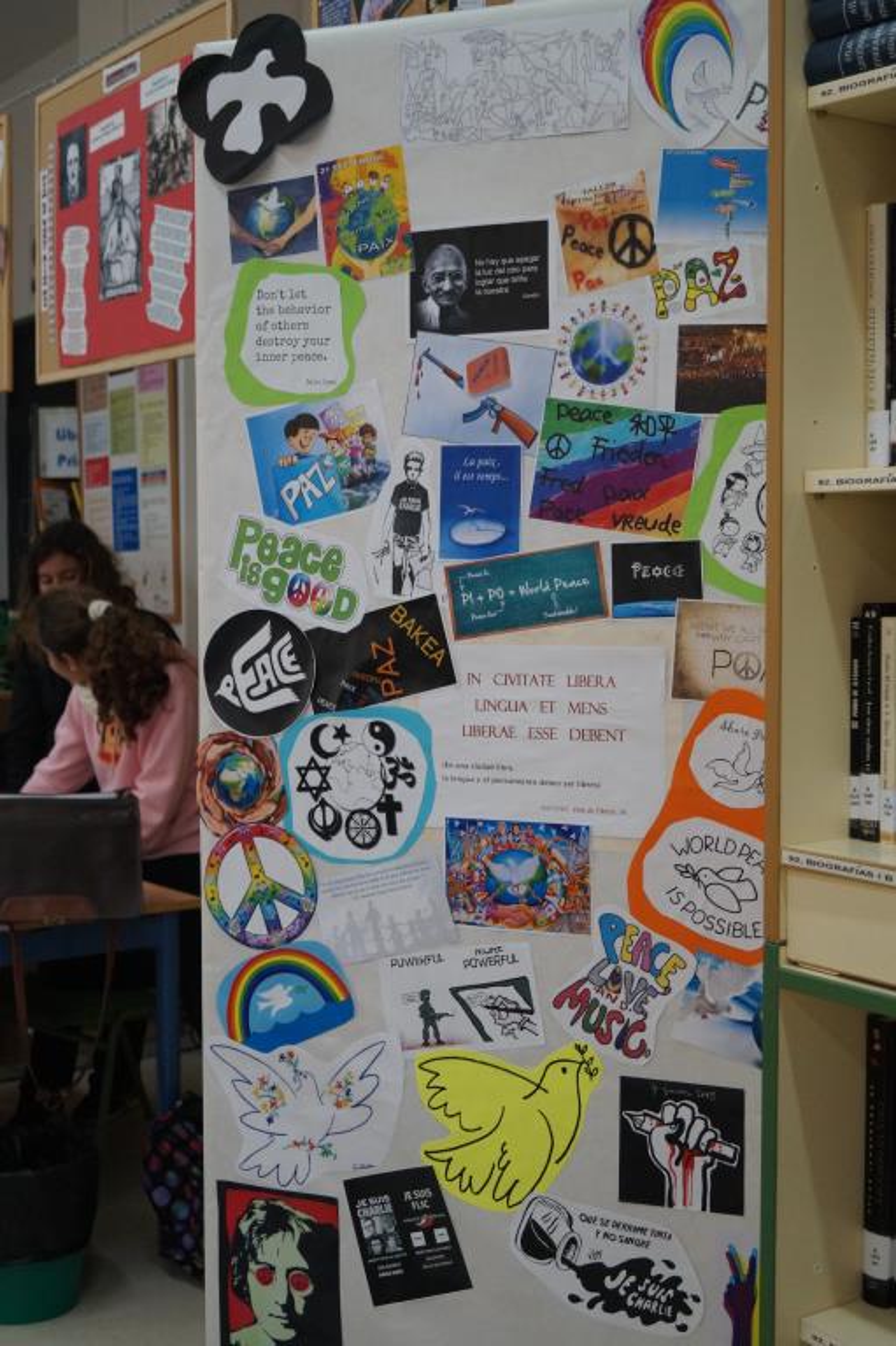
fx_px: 1682
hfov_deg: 29.8
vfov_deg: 43.6
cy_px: 673
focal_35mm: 45
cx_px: 448
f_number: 4.5
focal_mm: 30
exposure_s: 1/160
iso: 1250
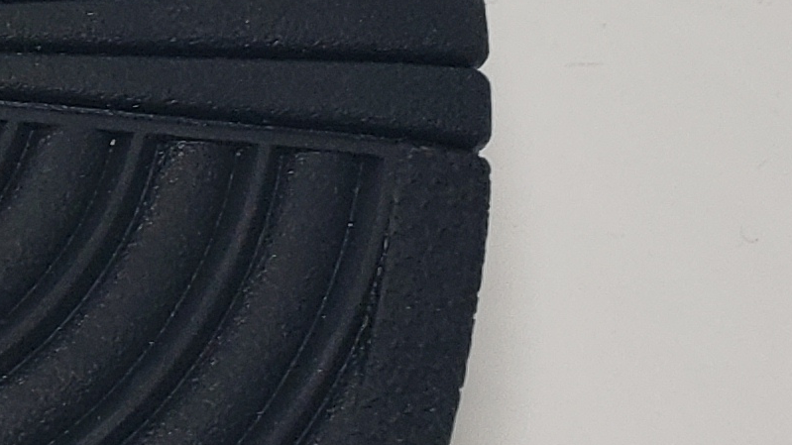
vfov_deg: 8.2
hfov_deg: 13.3
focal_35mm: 143
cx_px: -718
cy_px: -305
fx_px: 3002
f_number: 2.4
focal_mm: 4.3
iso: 50
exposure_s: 1/172
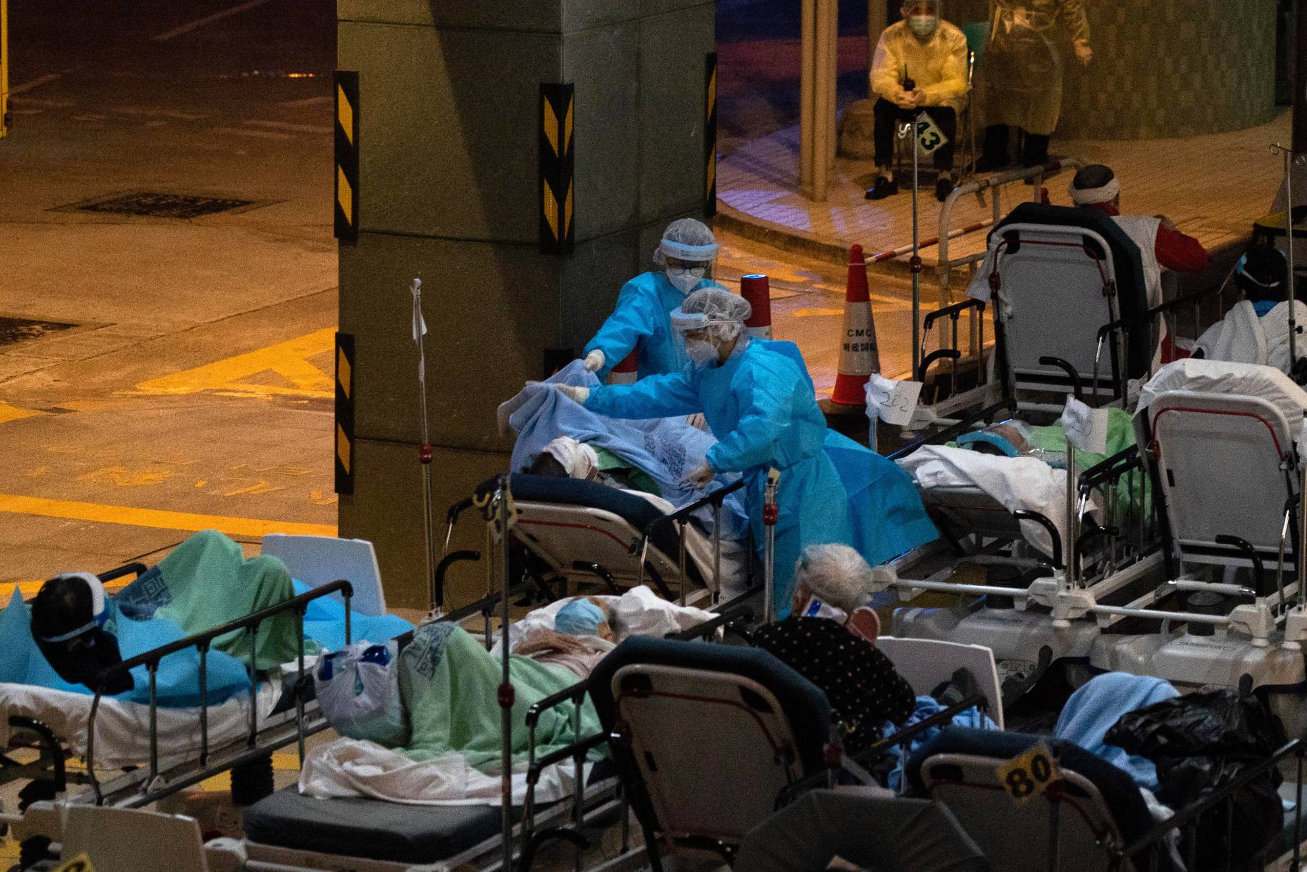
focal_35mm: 148
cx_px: 651
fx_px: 5373
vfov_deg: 9.3
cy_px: 436
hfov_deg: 13.9
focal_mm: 98
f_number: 4
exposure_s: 1/320
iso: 4000
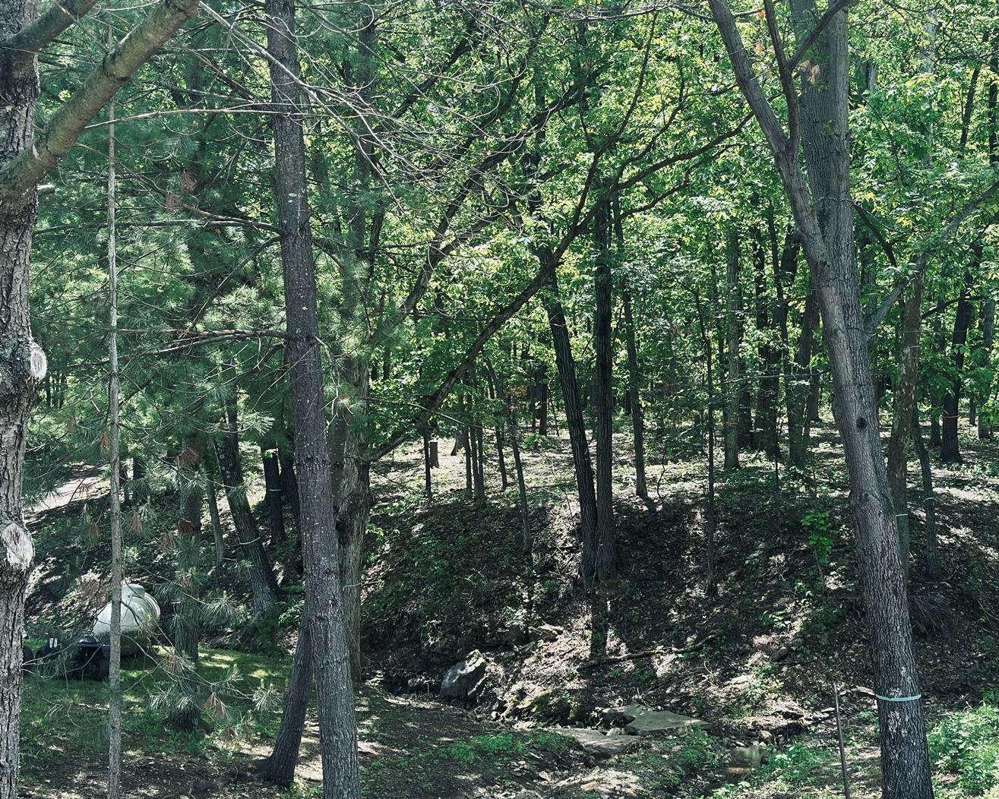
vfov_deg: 26.7
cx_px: 601
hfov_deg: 32.9
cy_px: 438
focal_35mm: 57
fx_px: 1685
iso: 80
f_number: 1.78
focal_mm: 6.86
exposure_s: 1/604
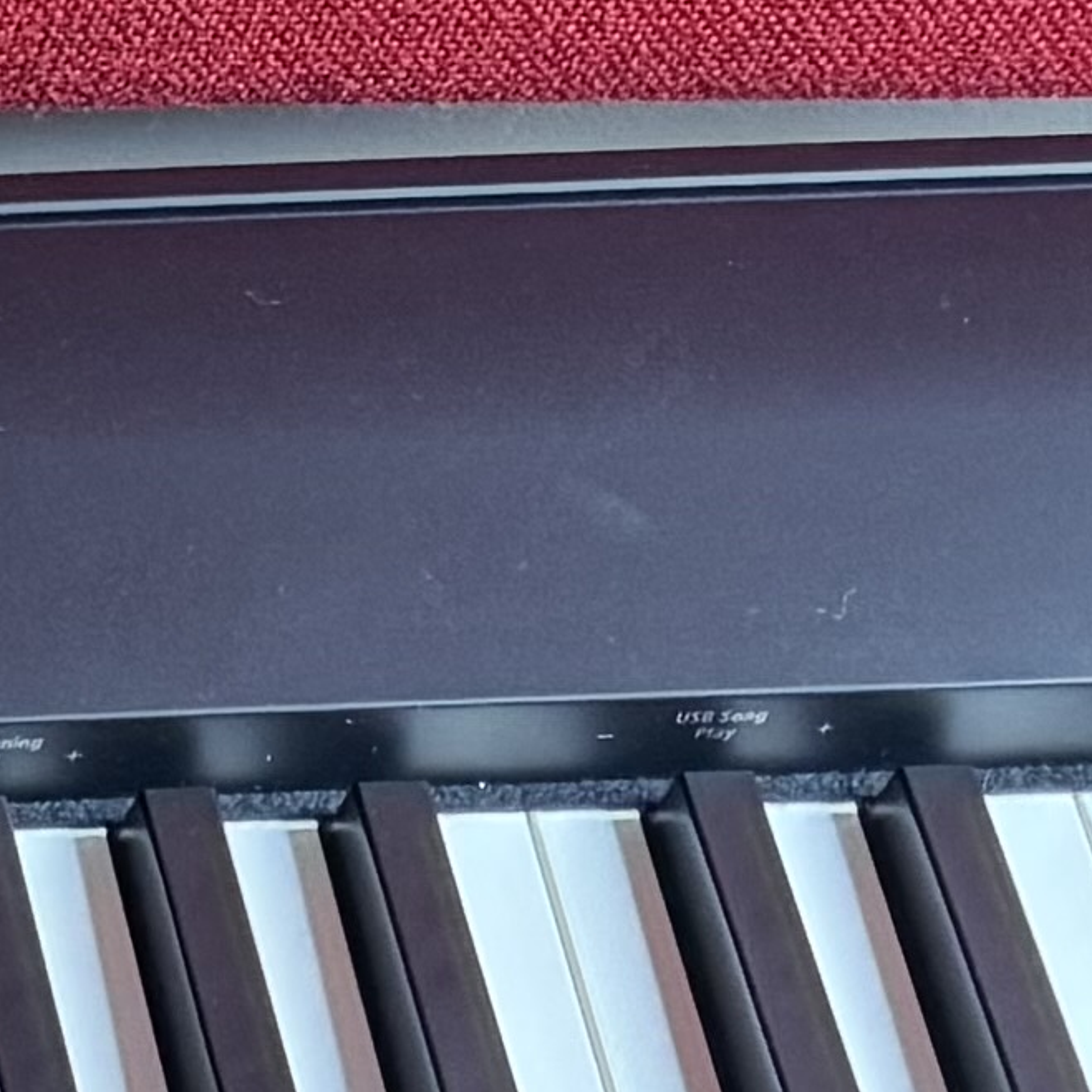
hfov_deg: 8.1
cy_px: 1864
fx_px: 6567
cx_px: -2227
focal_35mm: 184
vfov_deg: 9.1
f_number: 1.78
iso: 320
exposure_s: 1/60
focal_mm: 6.76
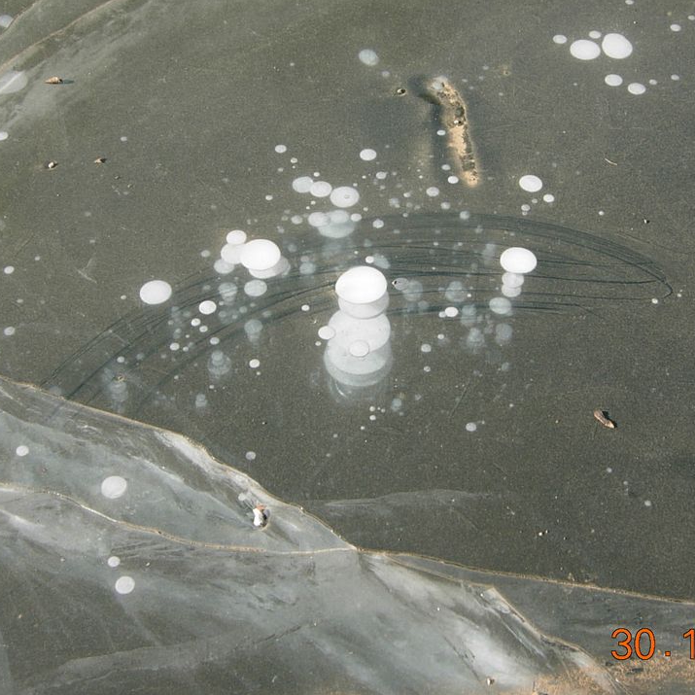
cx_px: 407
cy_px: 276
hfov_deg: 30.0
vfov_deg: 30.0
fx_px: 1295
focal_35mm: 57
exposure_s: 1/171
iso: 50
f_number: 4.8
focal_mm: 7.5
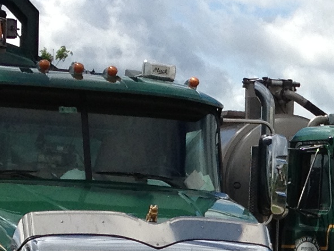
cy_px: 278
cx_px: 489
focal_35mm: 194
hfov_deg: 9.9
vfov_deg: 7.6
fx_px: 1872
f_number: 2.4
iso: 50
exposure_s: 1/2123
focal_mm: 4.28
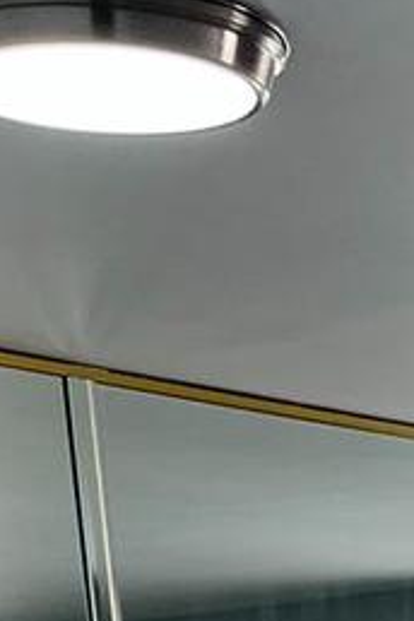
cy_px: 1370
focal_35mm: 161
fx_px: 2777
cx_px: 1225
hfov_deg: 7.5
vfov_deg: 11.2
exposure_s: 1/164
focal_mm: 5.1
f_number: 1.6
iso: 50
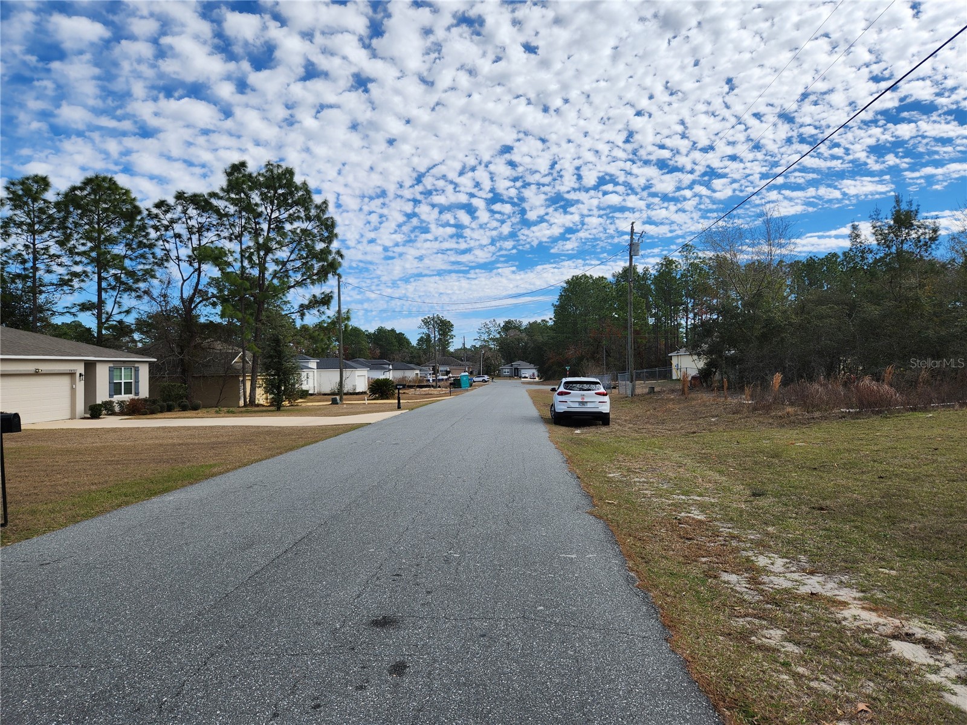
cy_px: 362
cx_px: 484
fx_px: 643
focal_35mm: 23
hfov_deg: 73.9
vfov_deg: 58.9
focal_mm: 5.4
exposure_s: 1/2186
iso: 20
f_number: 1.8
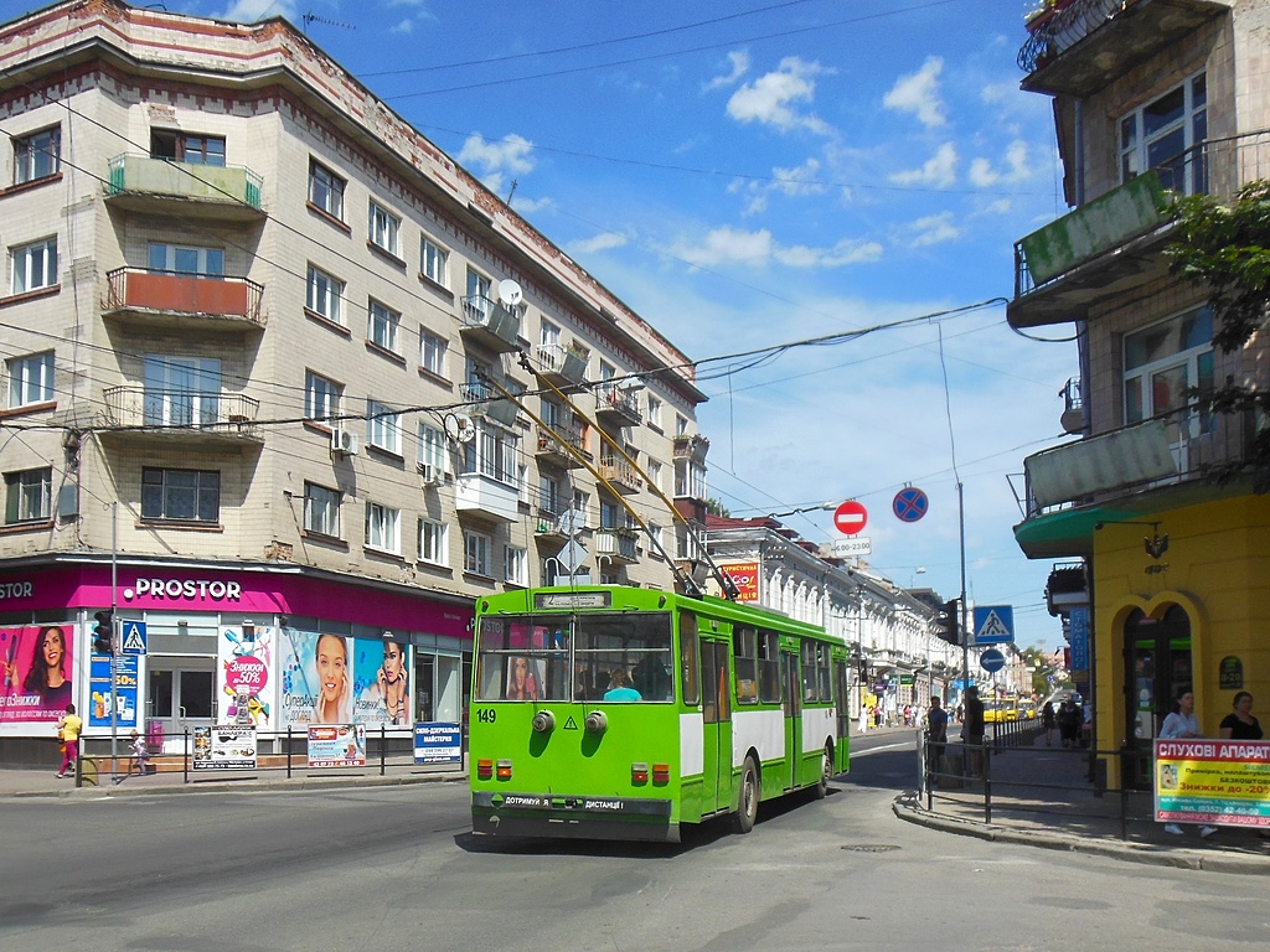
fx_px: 917
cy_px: 476
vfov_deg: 54.9
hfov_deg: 69.4
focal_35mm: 25
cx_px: 635
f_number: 3.2
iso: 125
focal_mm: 4.5
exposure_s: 1/1500
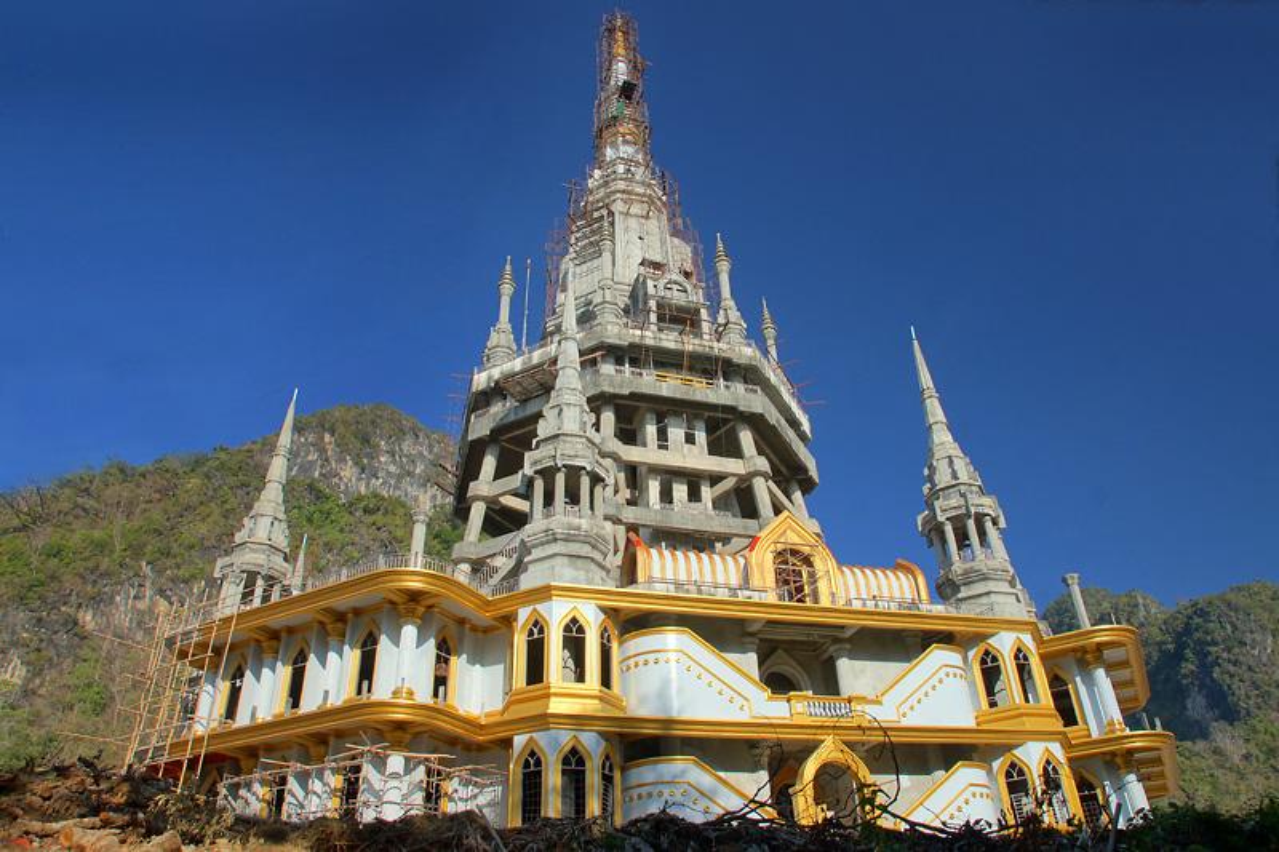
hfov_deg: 73.8
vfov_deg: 53.1
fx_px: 852
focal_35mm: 24
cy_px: 426
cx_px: 640
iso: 200
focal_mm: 16
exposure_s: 1/200
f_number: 9
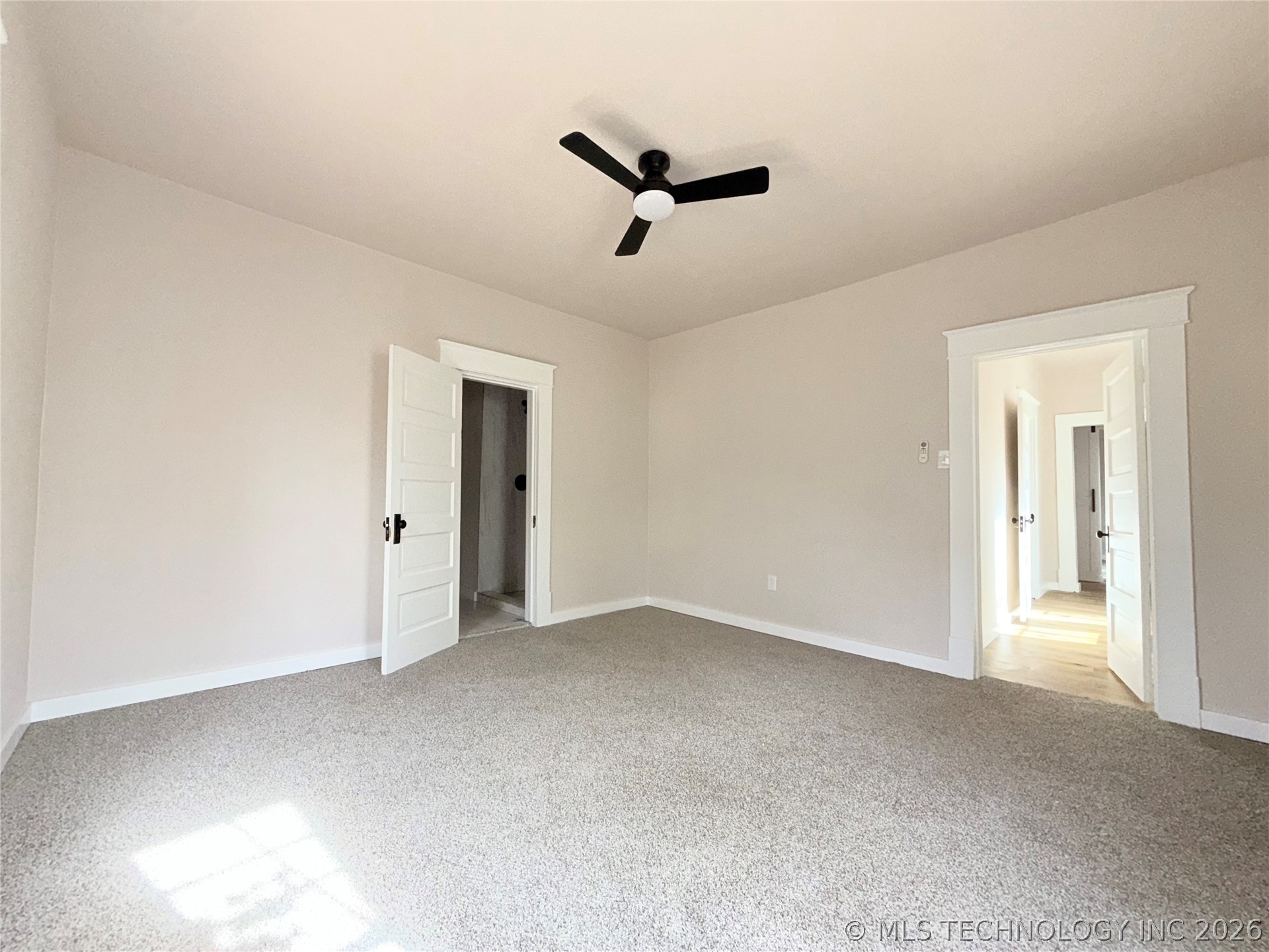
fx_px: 513
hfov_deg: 102.1
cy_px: 476
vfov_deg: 85.7
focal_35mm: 14
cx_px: 634
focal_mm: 2.22
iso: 125
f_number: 2.2
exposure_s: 1/121
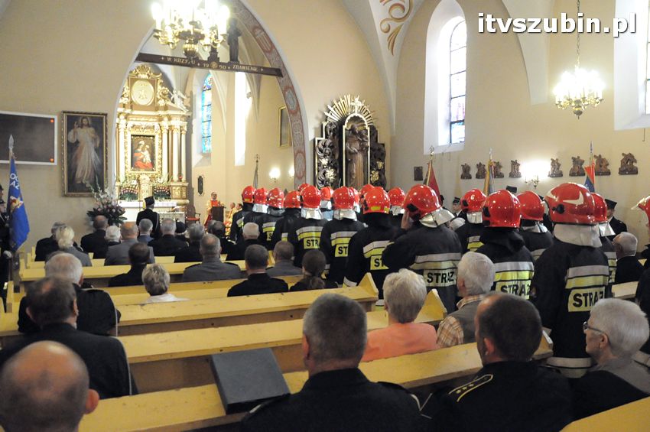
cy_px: 216
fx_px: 487
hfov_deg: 67.4
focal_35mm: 27
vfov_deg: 47.8
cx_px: 325
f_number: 5
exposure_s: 1/100
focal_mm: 18
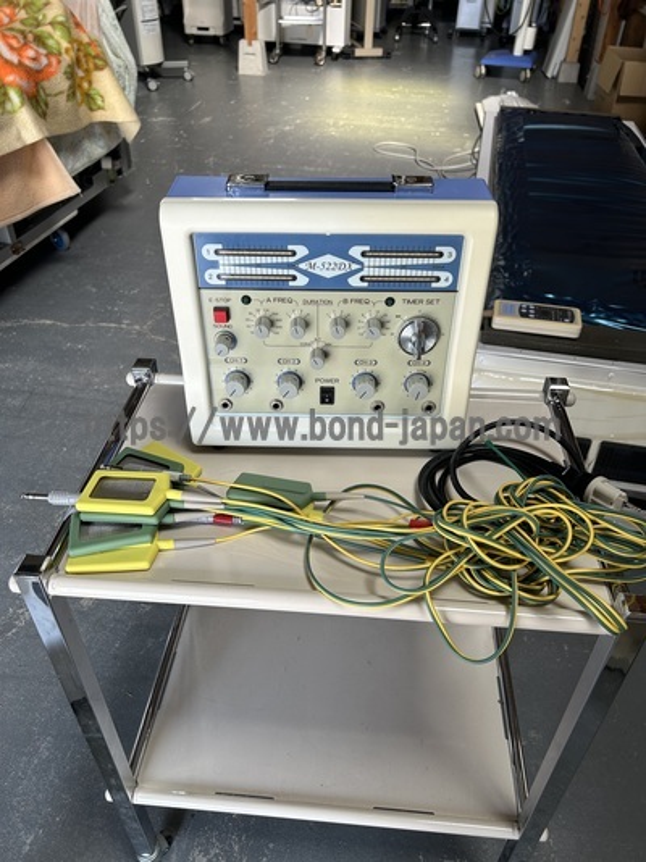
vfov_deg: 67.3
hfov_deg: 53.0
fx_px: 647
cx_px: 323
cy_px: 431
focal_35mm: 26
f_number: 1.5
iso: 40
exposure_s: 1/168
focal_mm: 5.7
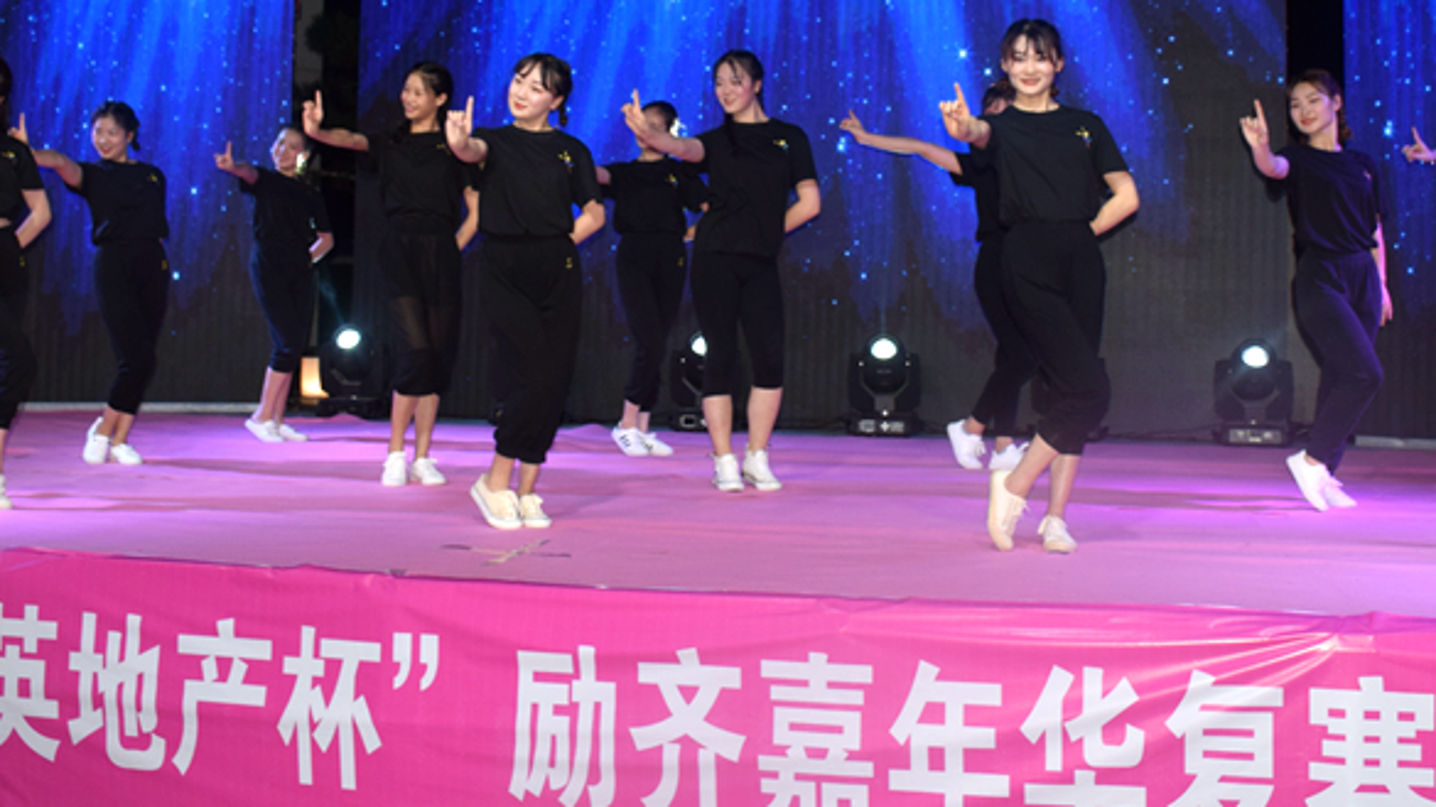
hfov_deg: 47.3
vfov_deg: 27.4
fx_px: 1637
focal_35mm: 43
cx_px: 773
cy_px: 207
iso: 500
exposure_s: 1/200
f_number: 5.6
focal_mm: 20
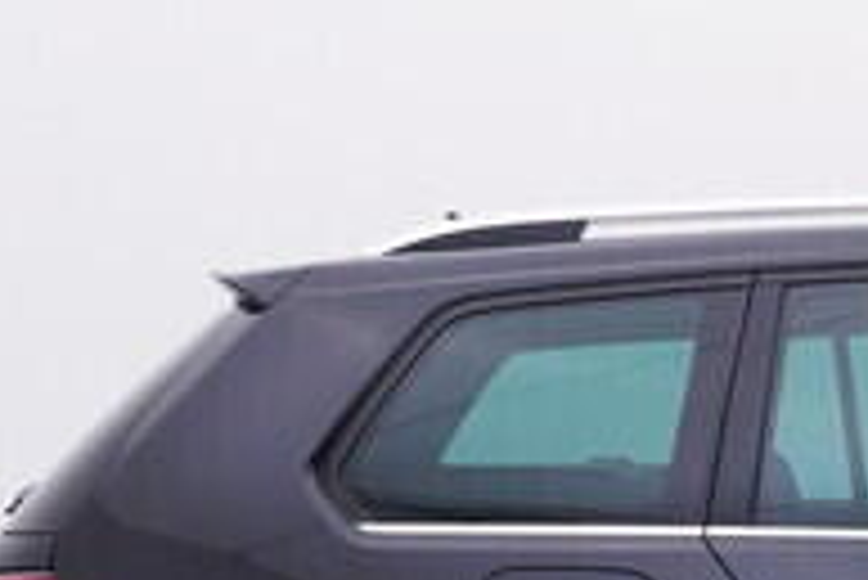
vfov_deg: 11.2
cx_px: 1210
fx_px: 2887
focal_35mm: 120
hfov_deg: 16.0
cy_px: 742
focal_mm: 15
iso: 200
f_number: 5
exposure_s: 1/80
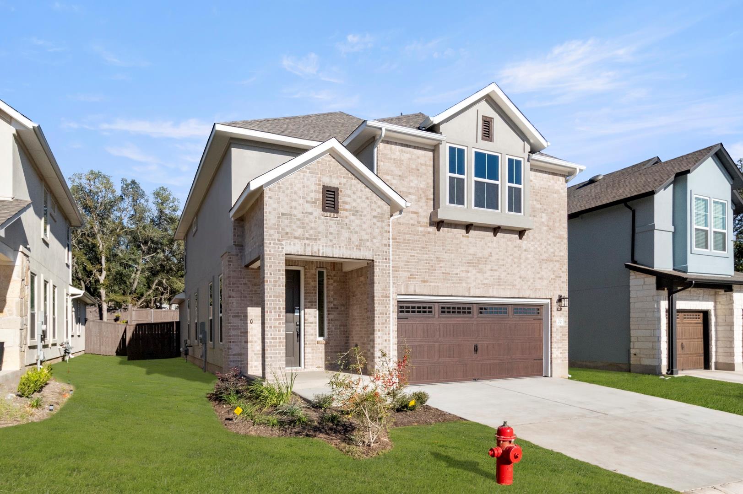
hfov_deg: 81.2
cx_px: 372
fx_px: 433
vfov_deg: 59.4
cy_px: 247
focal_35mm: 21
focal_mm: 14
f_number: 8
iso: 400
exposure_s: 1/2500
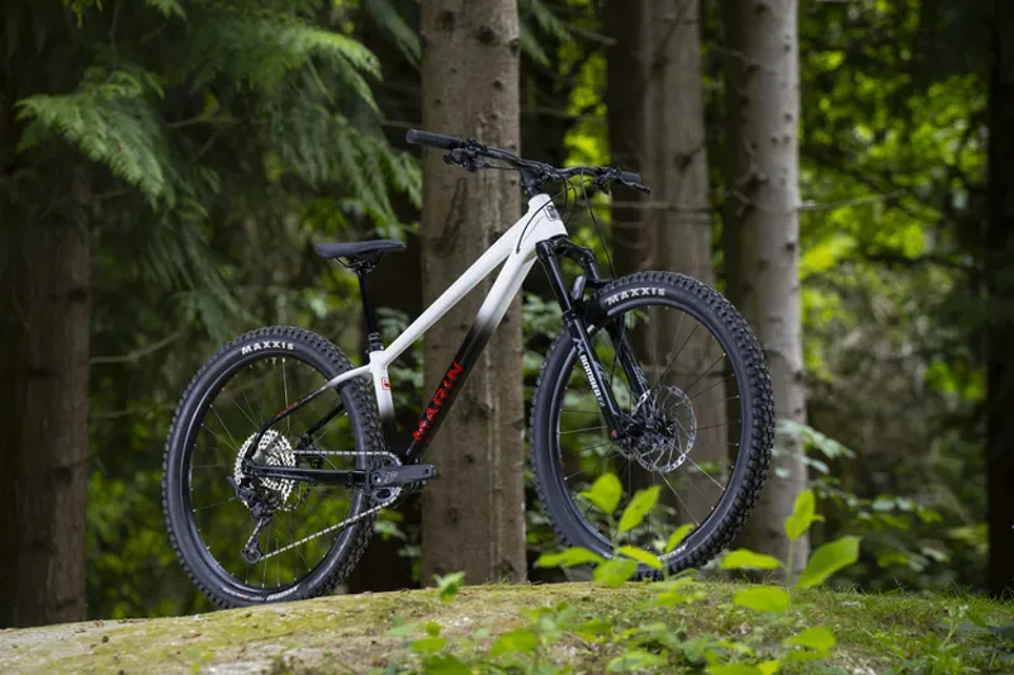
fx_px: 5209
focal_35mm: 185
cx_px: 507
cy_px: 338
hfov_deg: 11.1
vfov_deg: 7.4
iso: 800
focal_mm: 185
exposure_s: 1/500
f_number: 5.6
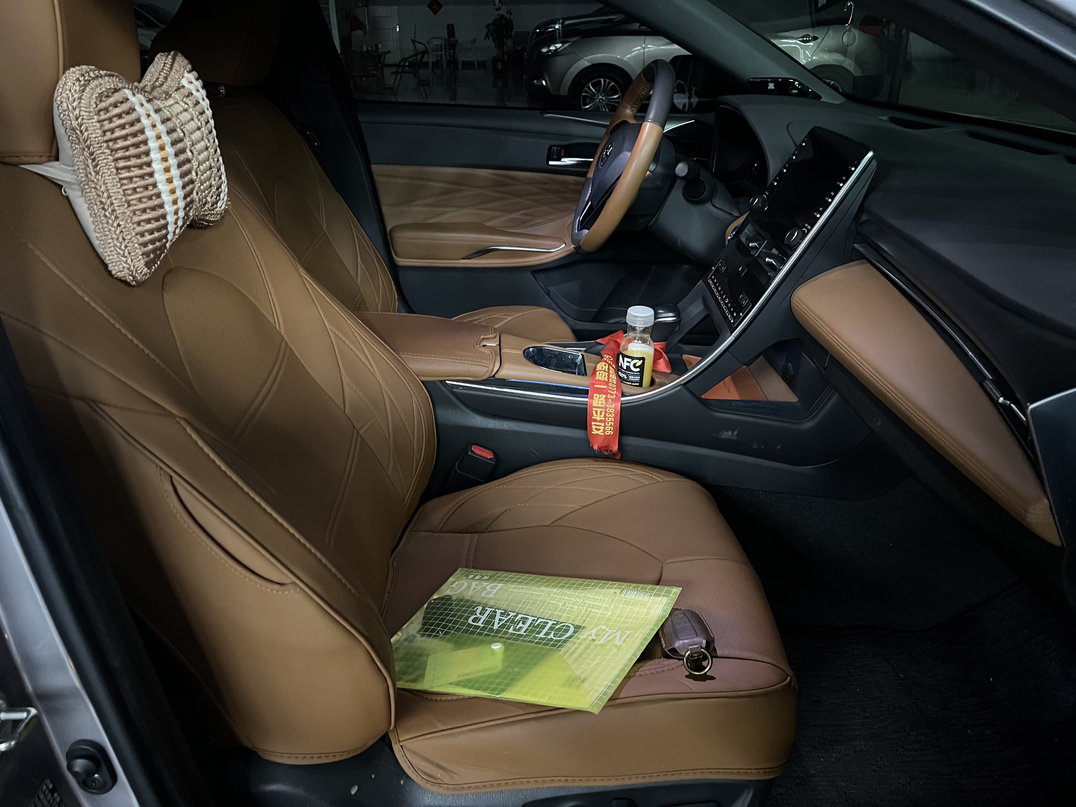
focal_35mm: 26
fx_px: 808
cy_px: 404
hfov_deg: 67.3
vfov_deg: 53.1
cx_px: 538
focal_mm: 5.7
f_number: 1.5
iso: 1000
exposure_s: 1/29
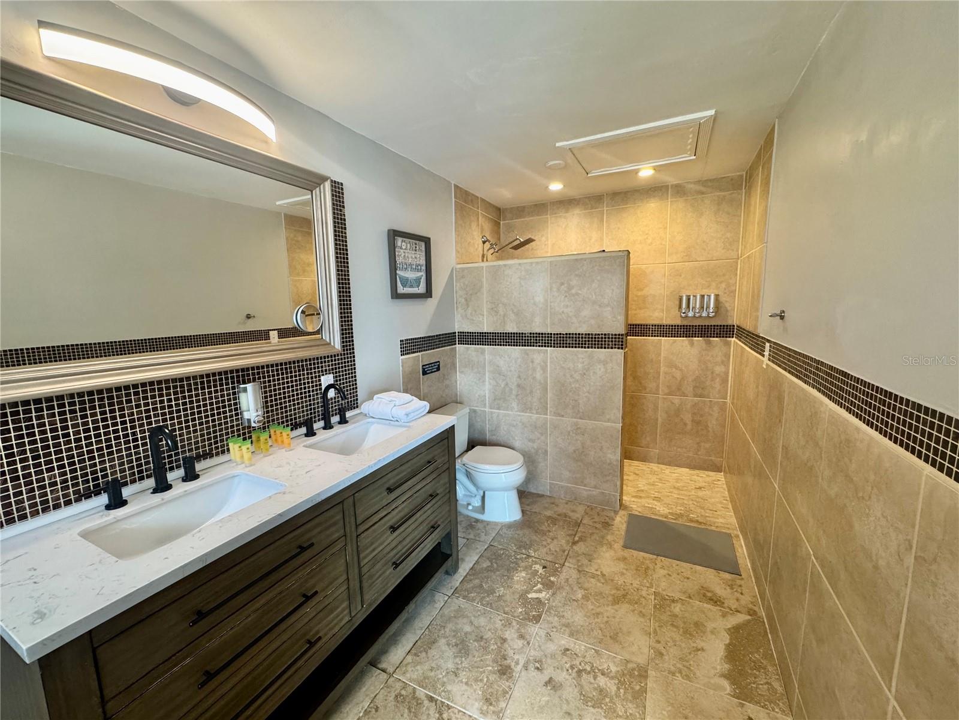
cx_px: 480
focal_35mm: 14
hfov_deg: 102.1
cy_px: 360
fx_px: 388
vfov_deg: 85.7
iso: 250
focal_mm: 2.22
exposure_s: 1/120
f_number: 2.2
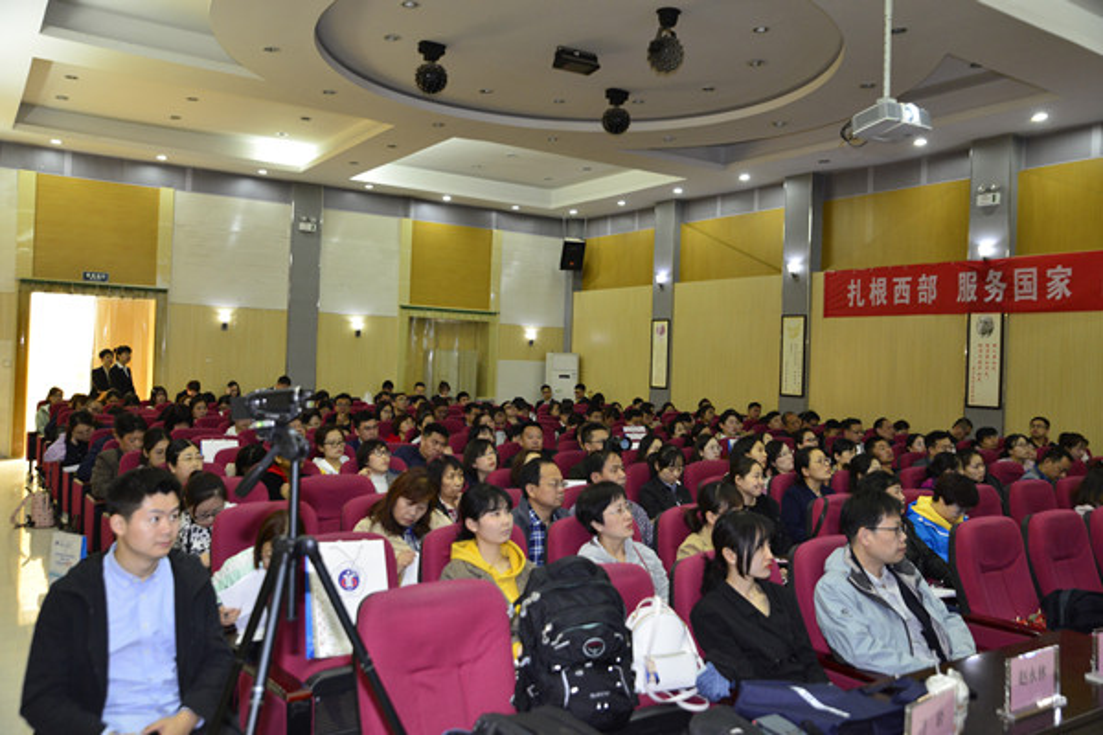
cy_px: 368
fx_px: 980
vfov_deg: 41.1
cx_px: 552
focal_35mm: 32
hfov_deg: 58.7
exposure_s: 1/60
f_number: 4.5
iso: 1800
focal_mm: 32
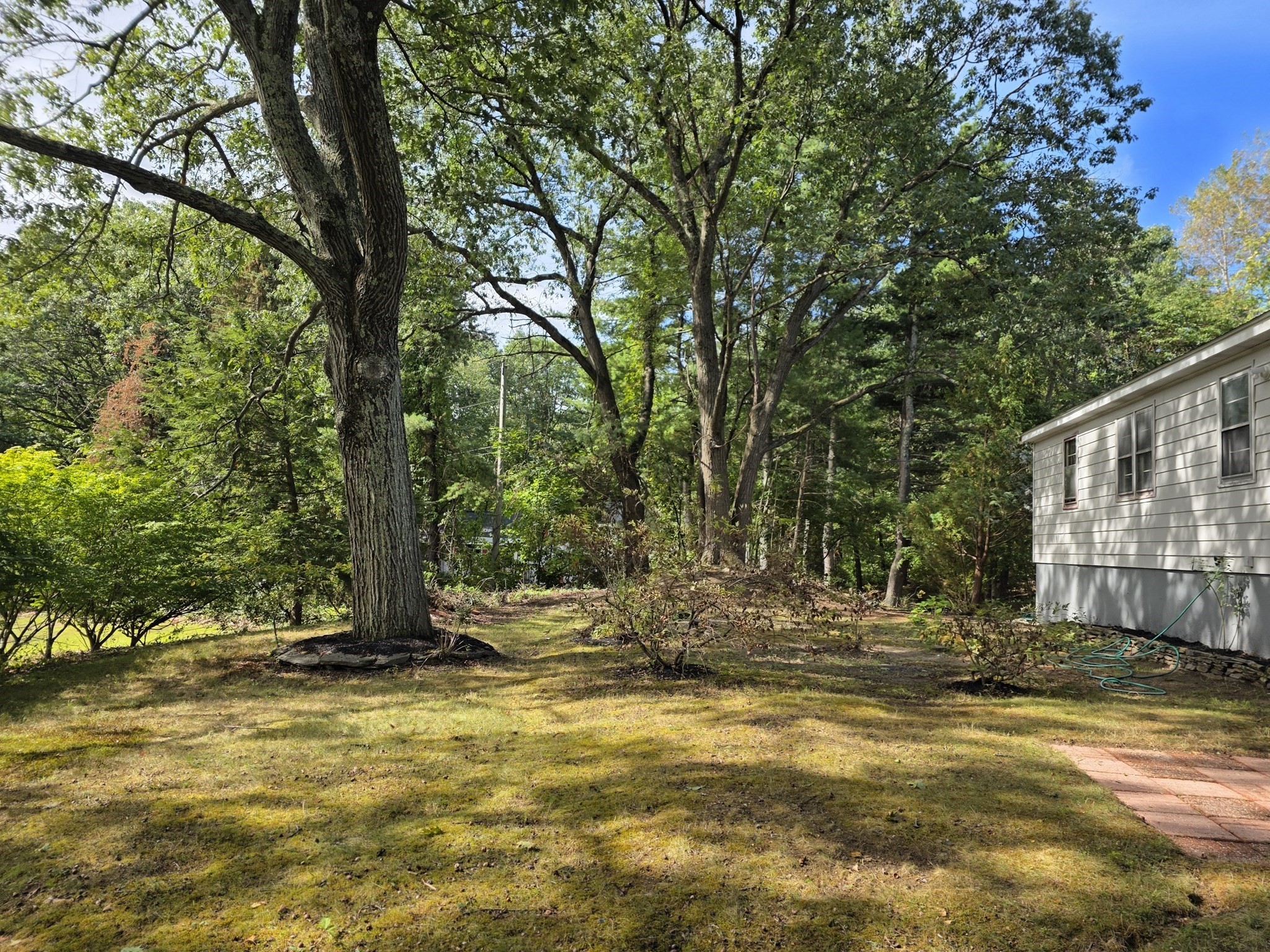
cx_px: 635
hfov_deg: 73.9
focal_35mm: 23
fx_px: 844
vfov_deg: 58.9
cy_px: 476
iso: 80
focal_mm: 6.3
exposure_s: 1/3608
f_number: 1.7
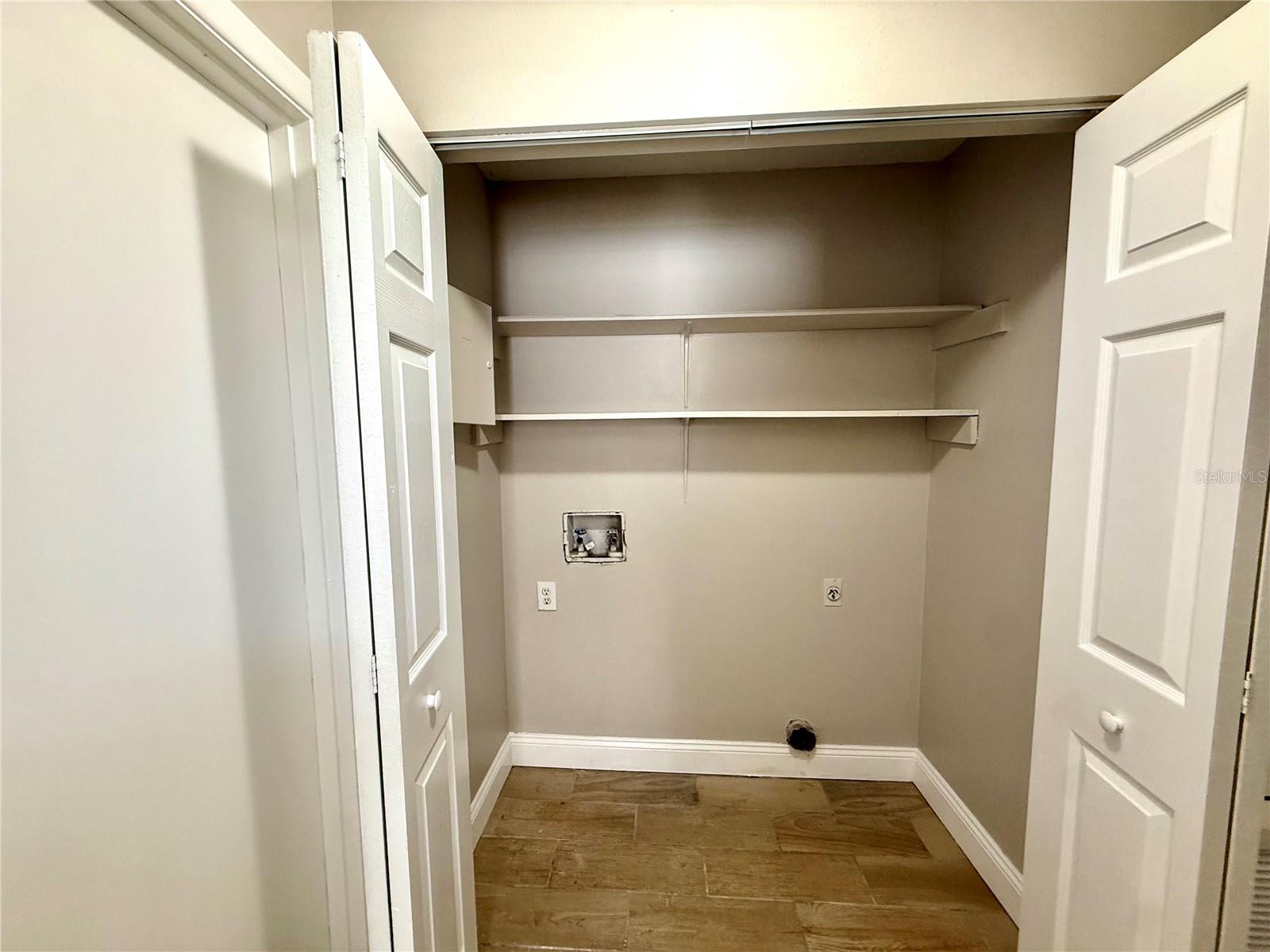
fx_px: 514
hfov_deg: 102.1
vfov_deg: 85.7
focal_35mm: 14
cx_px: 635
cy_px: 476
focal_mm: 2.22
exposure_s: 1/60
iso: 250
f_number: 2.2
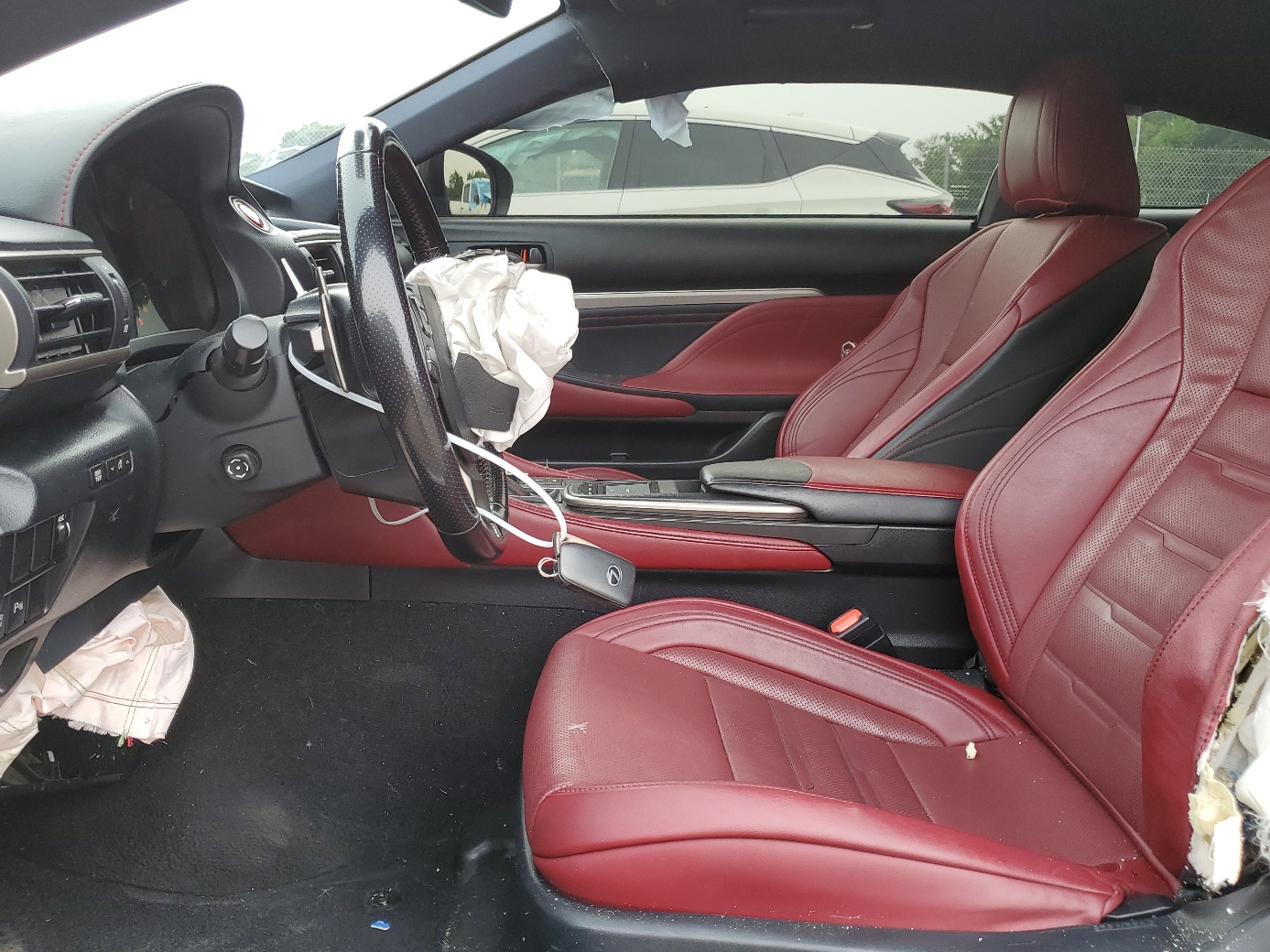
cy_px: 509
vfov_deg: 46.8
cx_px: 631
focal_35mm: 30
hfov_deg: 60.0
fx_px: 1101
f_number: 1.5
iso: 50
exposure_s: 1/137
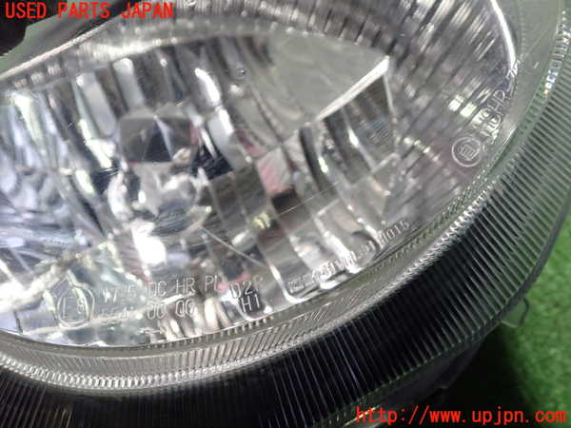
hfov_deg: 51.4
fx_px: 594
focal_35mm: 36
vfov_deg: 39.7
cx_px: 286
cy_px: 214
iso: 640
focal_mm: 6.37
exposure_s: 1/40
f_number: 2.5
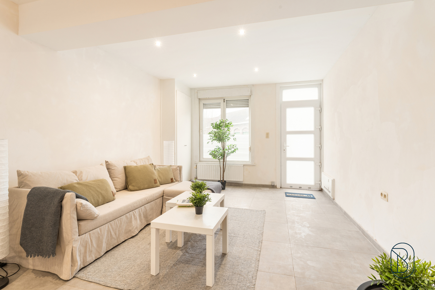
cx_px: 218
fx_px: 205
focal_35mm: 17
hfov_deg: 93.3
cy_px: 145
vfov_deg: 70.4
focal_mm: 17
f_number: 11
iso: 250
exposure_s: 1
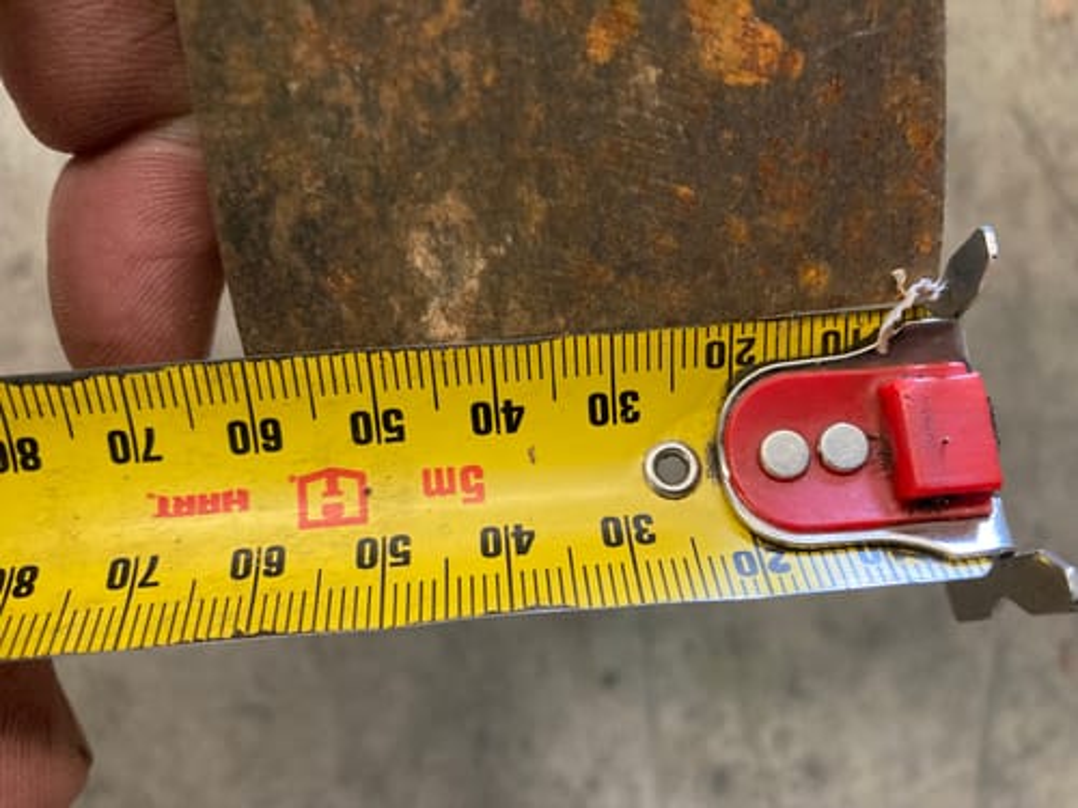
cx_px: 539
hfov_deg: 63.4
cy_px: 404
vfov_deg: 49.7
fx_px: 872
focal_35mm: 28
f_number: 1.8
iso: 250
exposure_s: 1/33
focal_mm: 3.99
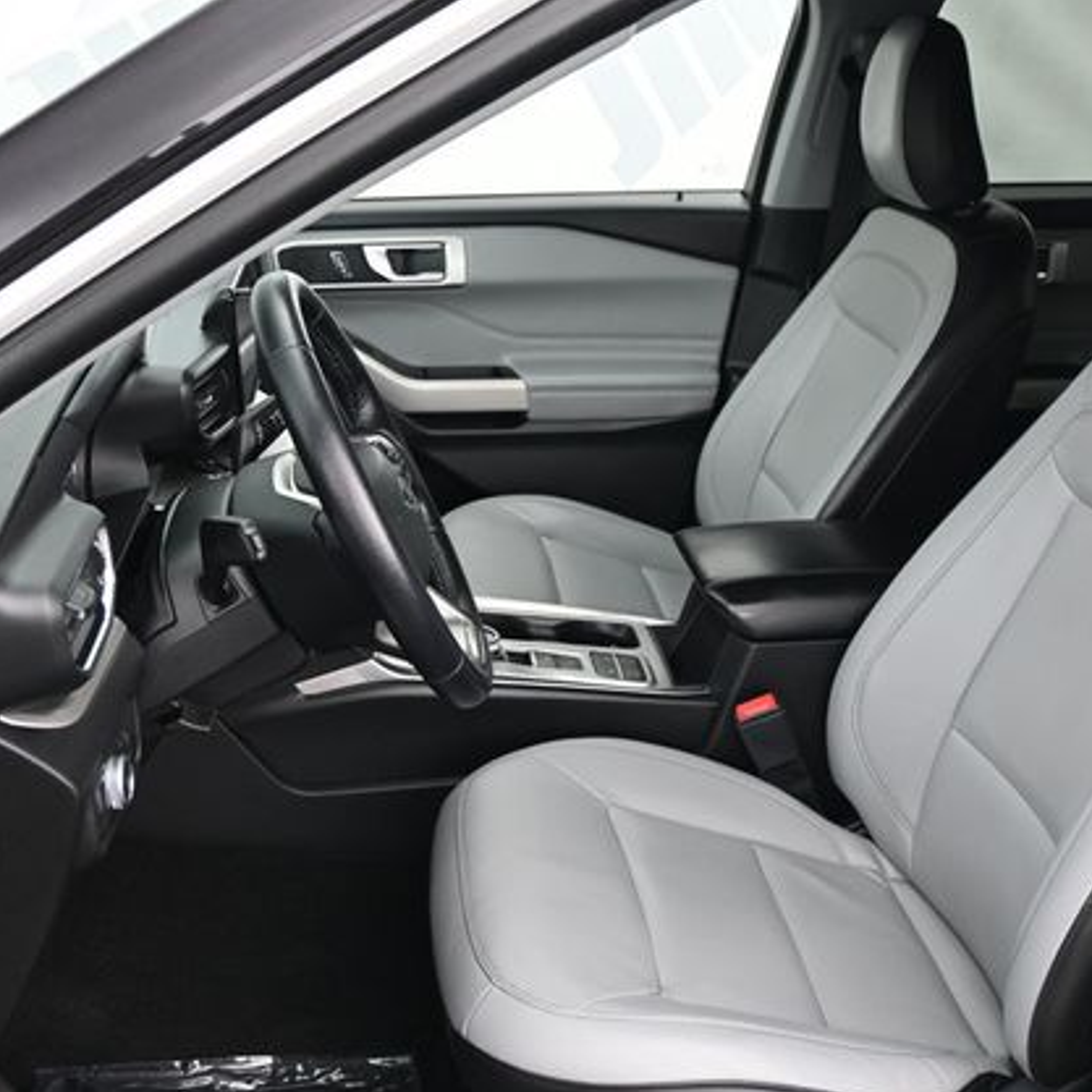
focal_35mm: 43
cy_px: 550
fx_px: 1535
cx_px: 618
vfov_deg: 39.2
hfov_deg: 39.1
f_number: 4
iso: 400
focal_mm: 22
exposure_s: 1/125
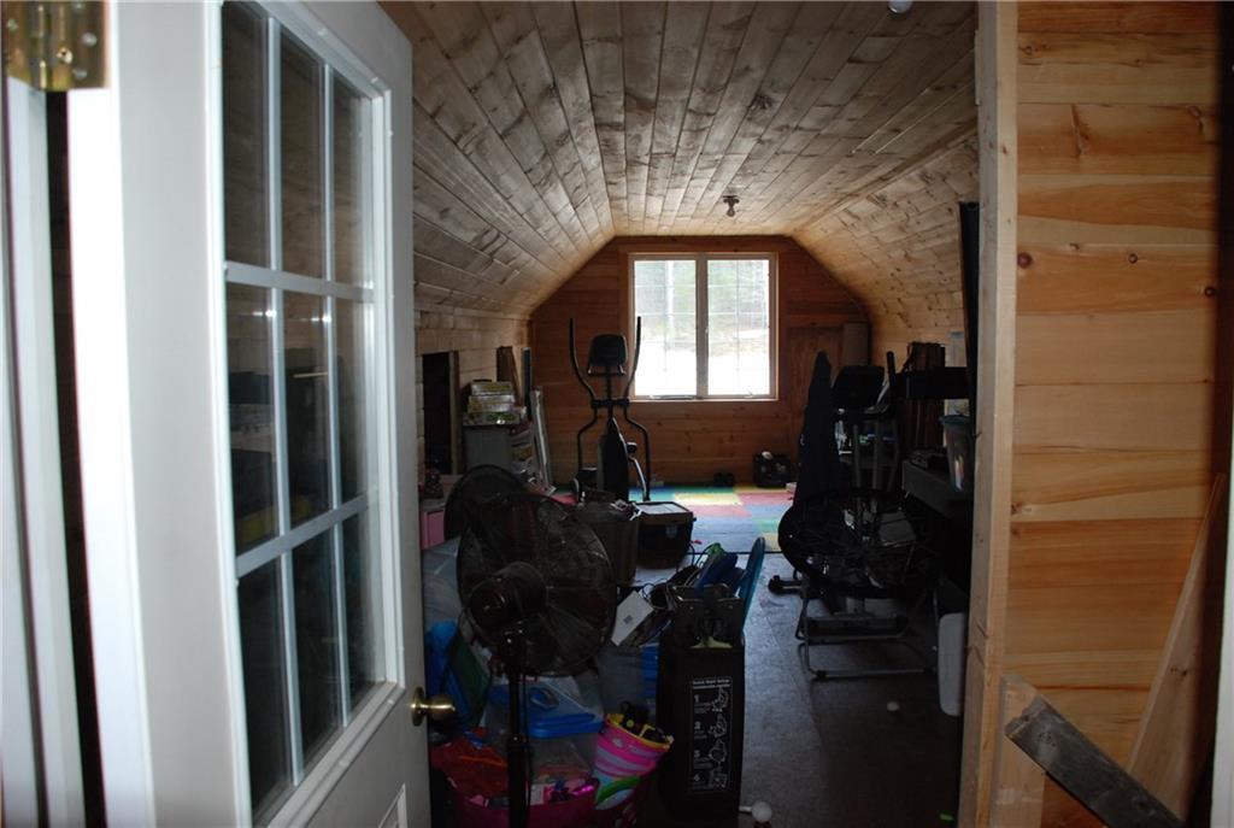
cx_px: 617
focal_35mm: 27
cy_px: 414
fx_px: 927
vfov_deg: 48.1
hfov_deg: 67.3
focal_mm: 18
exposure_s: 1/60
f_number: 5
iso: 800
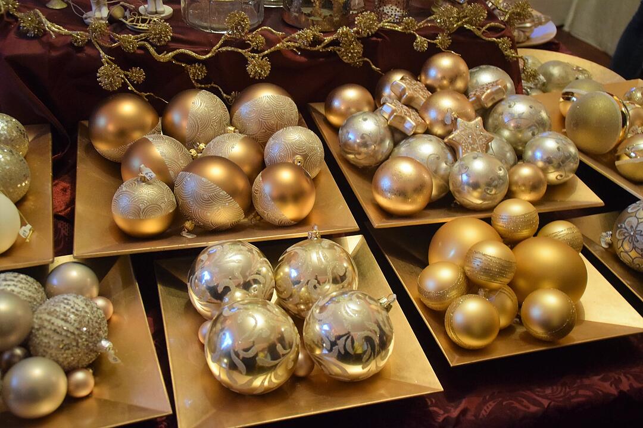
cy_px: 214
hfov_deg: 46.4
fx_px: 750
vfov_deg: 31.9
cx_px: 322
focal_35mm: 42
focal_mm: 28
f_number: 4
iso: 3200
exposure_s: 1/30
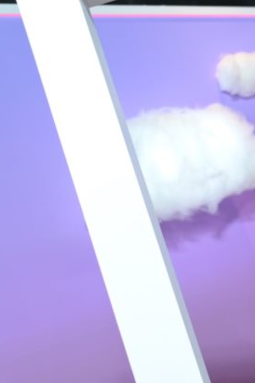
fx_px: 788
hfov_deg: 16.9
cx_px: 367
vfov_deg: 27.2
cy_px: 139
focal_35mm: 74
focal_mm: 30.5
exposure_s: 1/125
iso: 400
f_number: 2.8
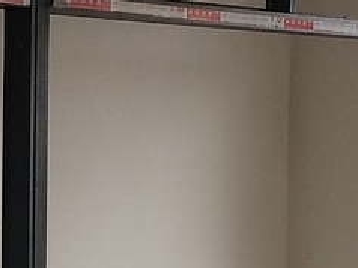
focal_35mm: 156
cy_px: 277
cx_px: -35
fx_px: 1612
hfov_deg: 12.5
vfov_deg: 9.4
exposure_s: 1/33
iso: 50
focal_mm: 4.15
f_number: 2.2
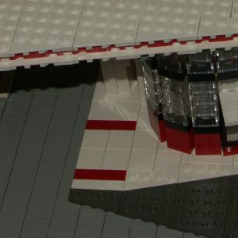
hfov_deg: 9.6
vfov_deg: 9.6
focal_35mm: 181
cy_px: -30
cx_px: 211
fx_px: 1408
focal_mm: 15.76
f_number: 5.6
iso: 100
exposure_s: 1/60
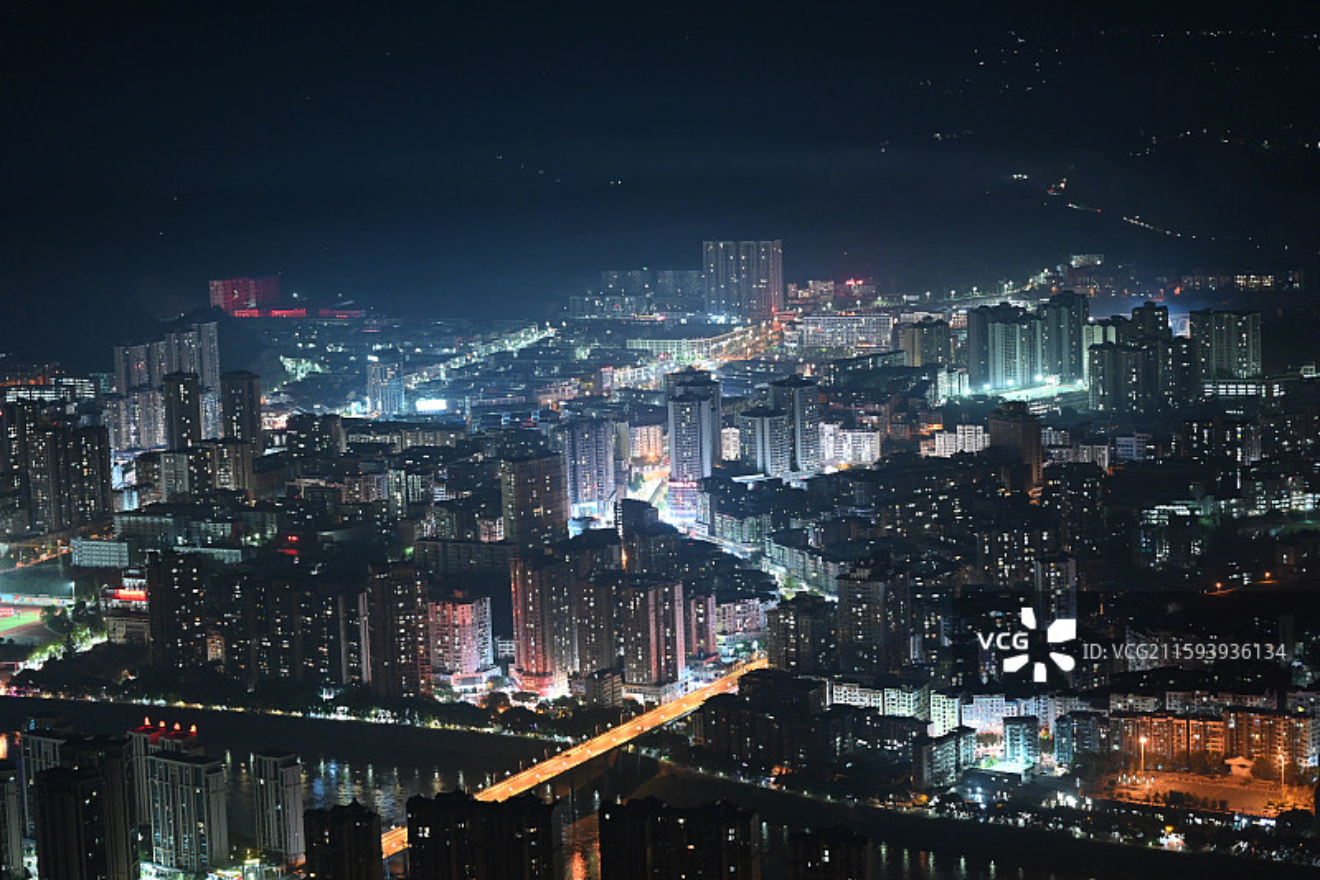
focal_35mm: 85
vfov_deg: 16.1
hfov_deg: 23.9
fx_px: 3116
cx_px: 660
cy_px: 440
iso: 2000
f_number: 1.8
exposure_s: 1/20
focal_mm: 85
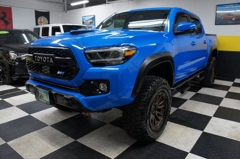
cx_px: 120
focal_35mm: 27
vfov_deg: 47.9
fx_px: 180
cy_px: 80
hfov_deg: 67.4
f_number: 3.5
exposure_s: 1/30
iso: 320
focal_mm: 18
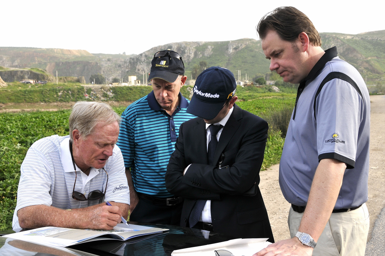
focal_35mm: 39
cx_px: 192
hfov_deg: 49.6
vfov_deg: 34.1
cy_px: 128
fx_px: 417
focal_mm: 26
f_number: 7.1
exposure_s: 1/200
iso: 250
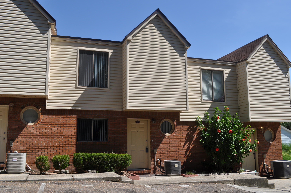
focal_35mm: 33
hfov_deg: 57.3
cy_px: 96
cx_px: 146
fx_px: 266
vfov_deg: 39.9
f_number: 10
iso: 200
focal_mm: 22
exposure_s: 1/400
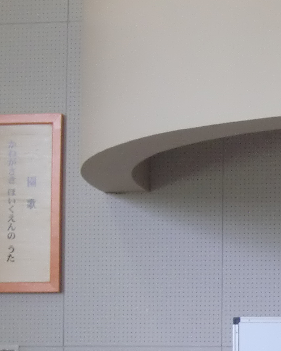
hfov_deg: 7.4
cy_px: 423
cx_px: 542
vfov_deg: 9.5
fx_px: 2089
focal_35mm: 201
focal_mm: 9.8
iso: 200
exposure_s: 1/60
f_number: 3.6
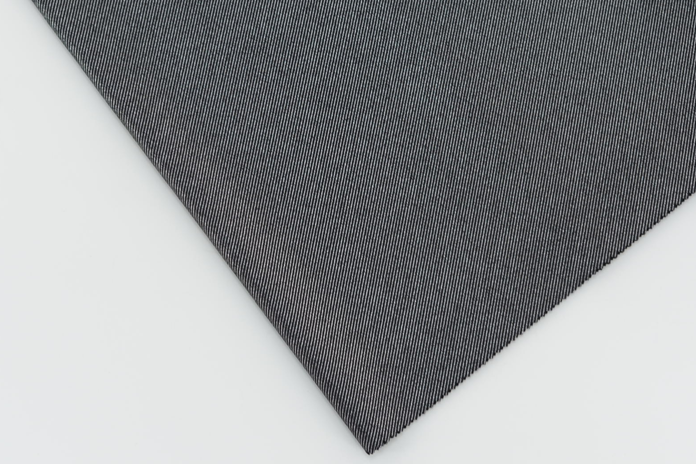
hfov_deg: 21.2
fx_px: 1857
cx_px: 324
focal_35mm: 96
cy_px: 51
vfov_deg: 14.1
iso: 100
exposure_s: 1/125
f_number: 4
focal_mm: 50
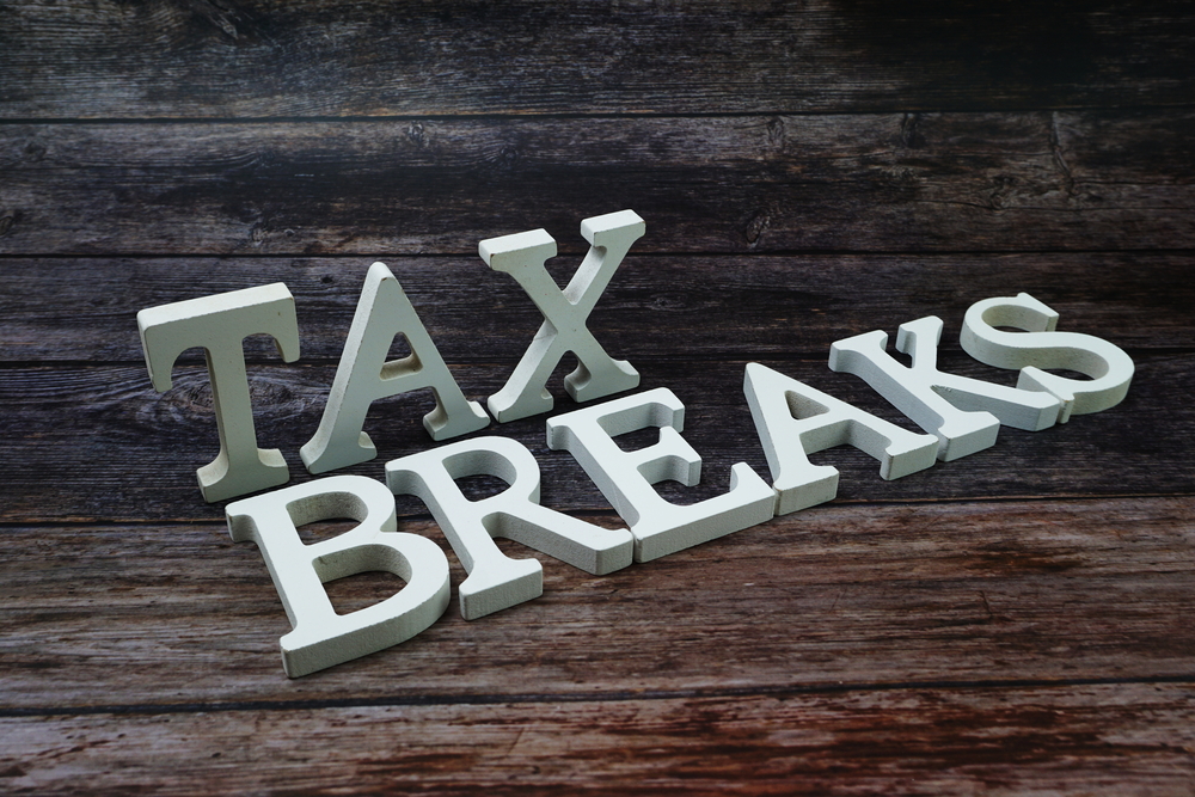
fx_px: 1195
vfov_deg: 36.9
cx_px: 598
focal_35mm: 36
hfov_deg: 53.1
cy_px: 398
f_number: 8
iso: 100
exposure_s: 1/13
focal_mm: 24
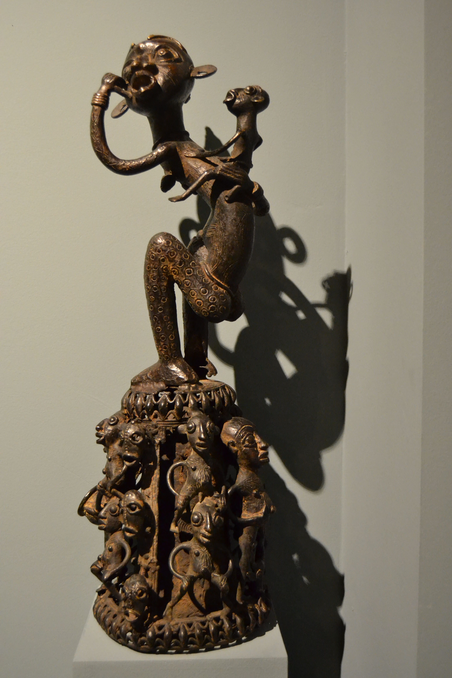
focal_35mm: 39
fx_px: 734
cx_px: 226
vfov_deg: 49.6
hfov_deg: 34.2
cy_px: 339
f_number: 4
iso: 3200
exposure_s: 1/30
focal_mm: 26
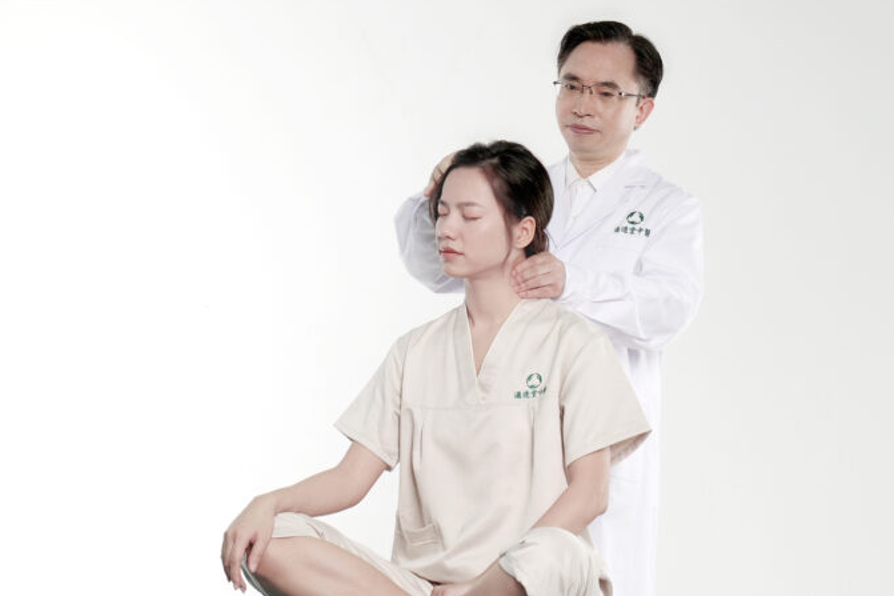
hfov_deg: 23.4
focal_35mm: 87
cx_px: 486
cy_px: 353
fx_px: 2160
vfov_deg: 15.7
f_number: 8
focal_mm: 57
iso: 1250
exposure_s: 1/80
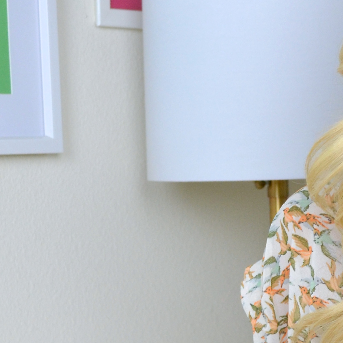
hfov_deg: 12.4
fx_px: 1558
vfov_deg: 12.5
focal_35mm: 139
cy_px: 244
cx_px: 339
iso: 800
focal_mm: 30
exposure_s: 1/100
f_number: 5.6
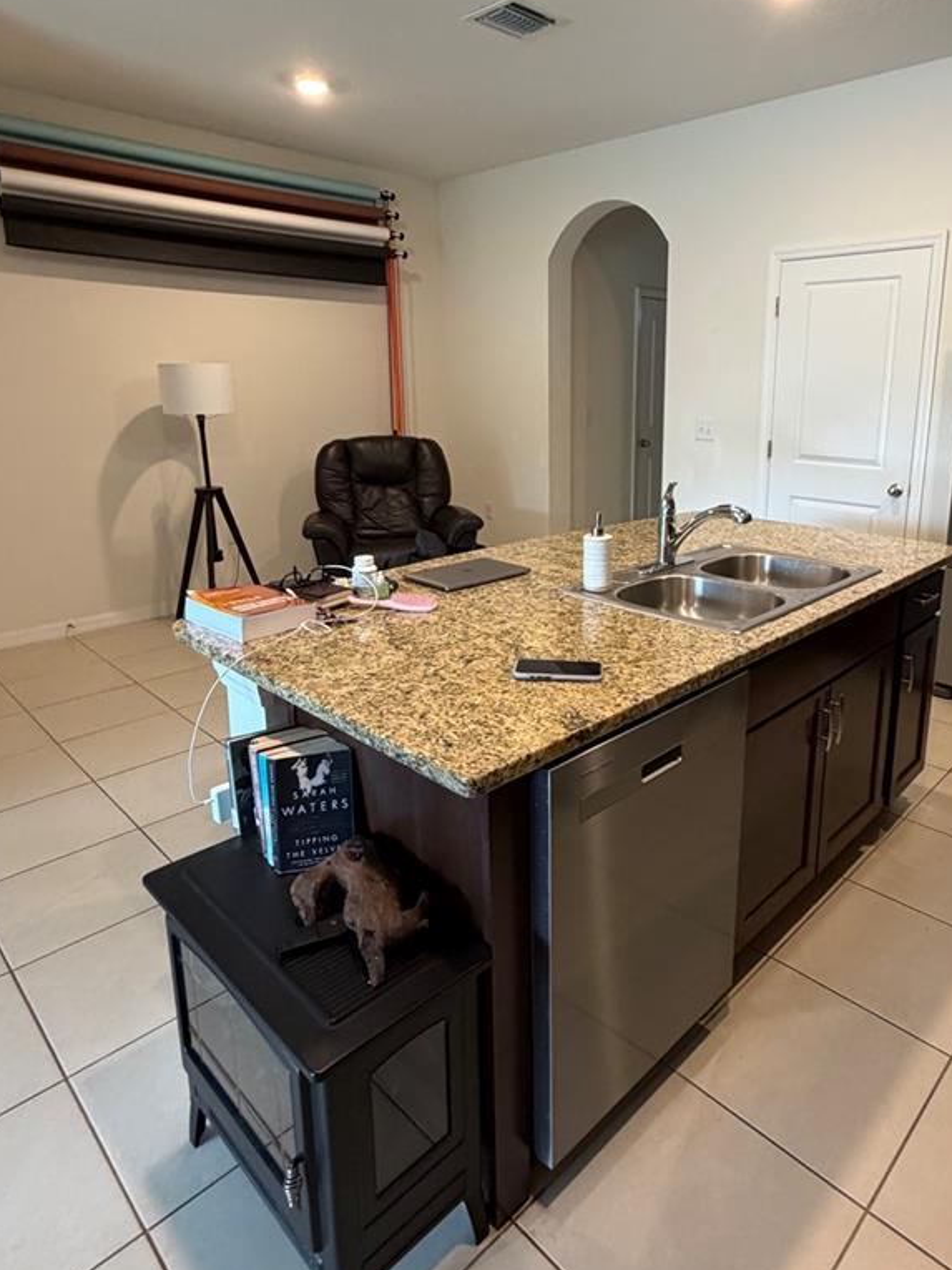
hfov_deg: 60.5
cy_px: 560
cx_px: 578
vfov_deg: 76.1
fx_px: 807
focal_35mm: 22
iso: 320
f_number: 2.2
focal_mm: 2.22
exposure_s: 1/60
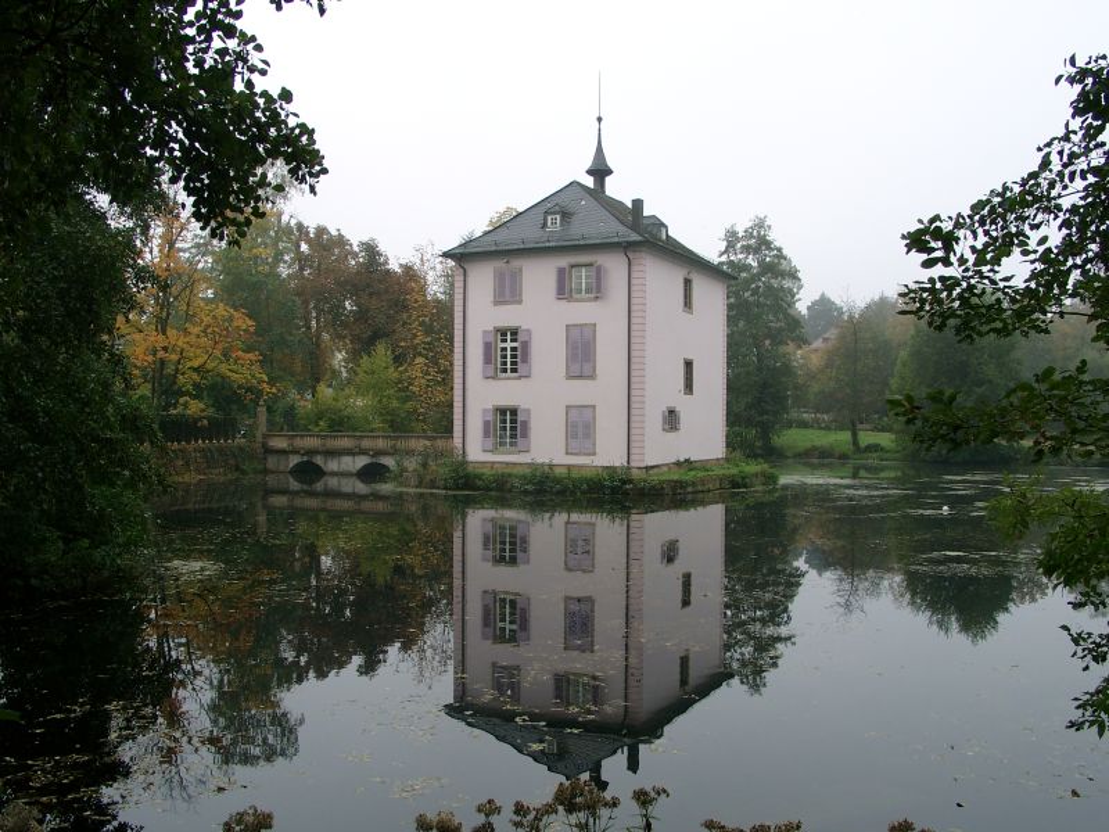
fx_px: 1089
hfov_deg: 54.0
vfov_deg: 41.8
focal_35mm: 34
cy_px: 416
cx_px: 554
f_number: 4
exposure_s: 1/222
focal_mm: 7.13
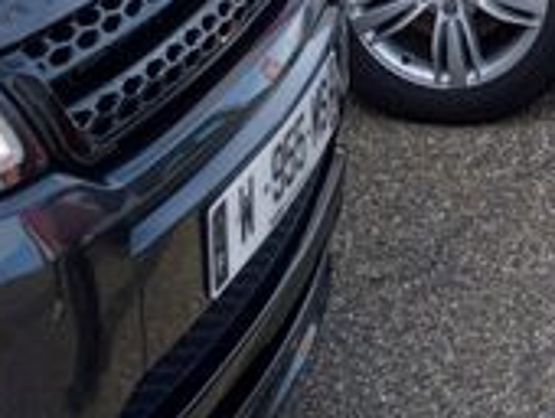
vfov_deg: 12.5
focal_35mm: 106
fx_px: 1702
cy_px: -379
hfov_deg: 17.3
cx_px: 730
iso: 25
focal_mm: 4
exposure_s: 1/479
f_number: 1.8
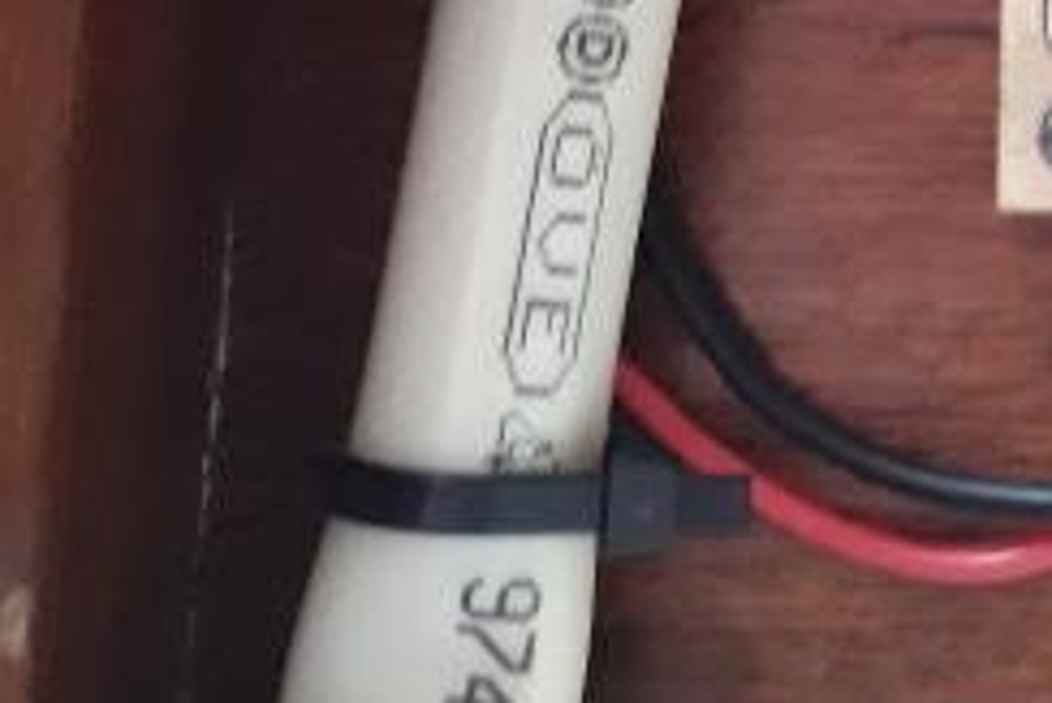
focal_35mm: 92
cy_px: -509
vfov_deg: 13.5
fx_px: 2690
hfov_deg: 20.1
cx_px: 1406
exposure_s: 1/17
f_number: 1.9
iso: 400
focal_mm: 3.6
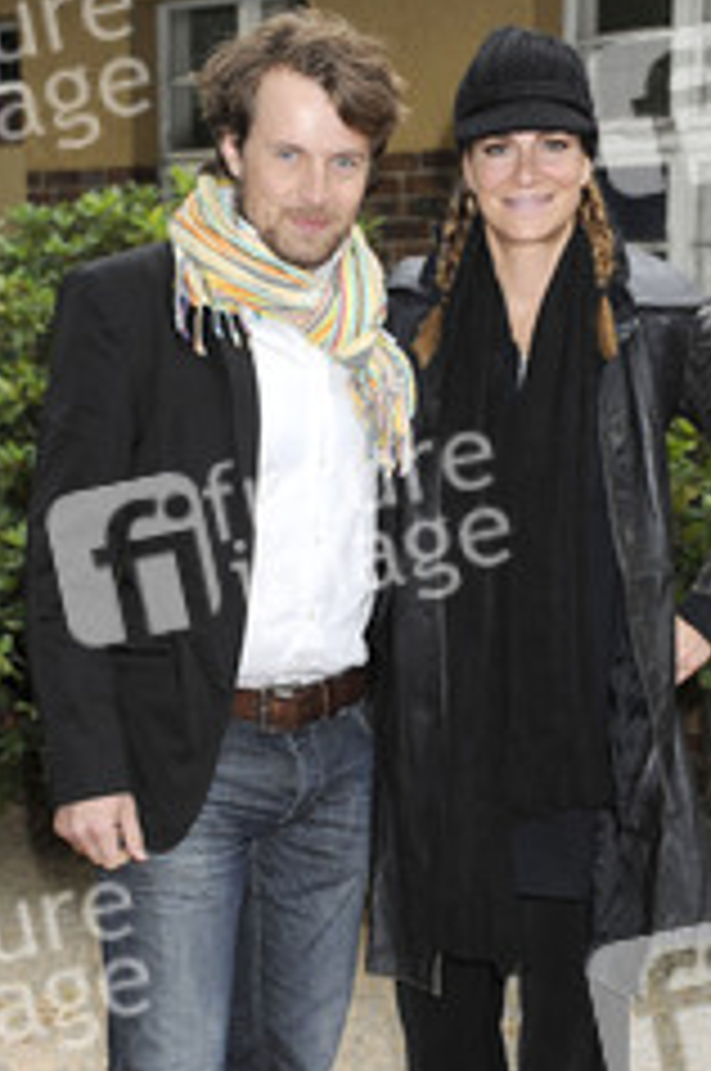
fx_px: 2496
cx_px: 410
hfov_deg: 16.2
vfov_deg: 24.0
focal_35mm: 84
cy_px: 765
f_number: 5.6
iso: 400
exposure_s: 1/160
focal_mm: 50
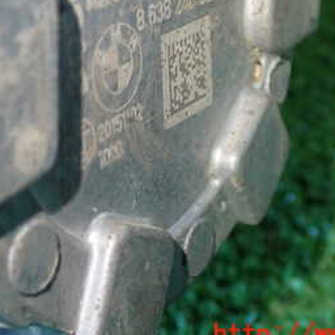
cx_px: 116
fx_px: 996
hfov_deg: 19.0
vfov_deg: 18.9
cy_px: 58
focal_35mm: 91
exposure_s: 1/40
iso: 400
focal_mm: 7.84
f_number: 2.9
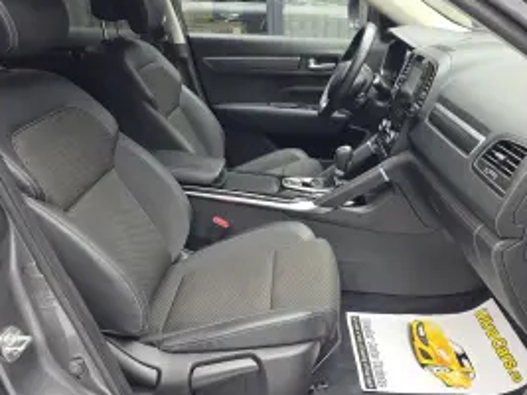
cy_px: 233
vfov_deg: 45.2
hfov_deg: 58.1
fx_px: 472
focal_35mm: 31
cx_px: 306
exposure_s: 1/100
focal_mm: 6.25
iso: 100
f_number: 1.7
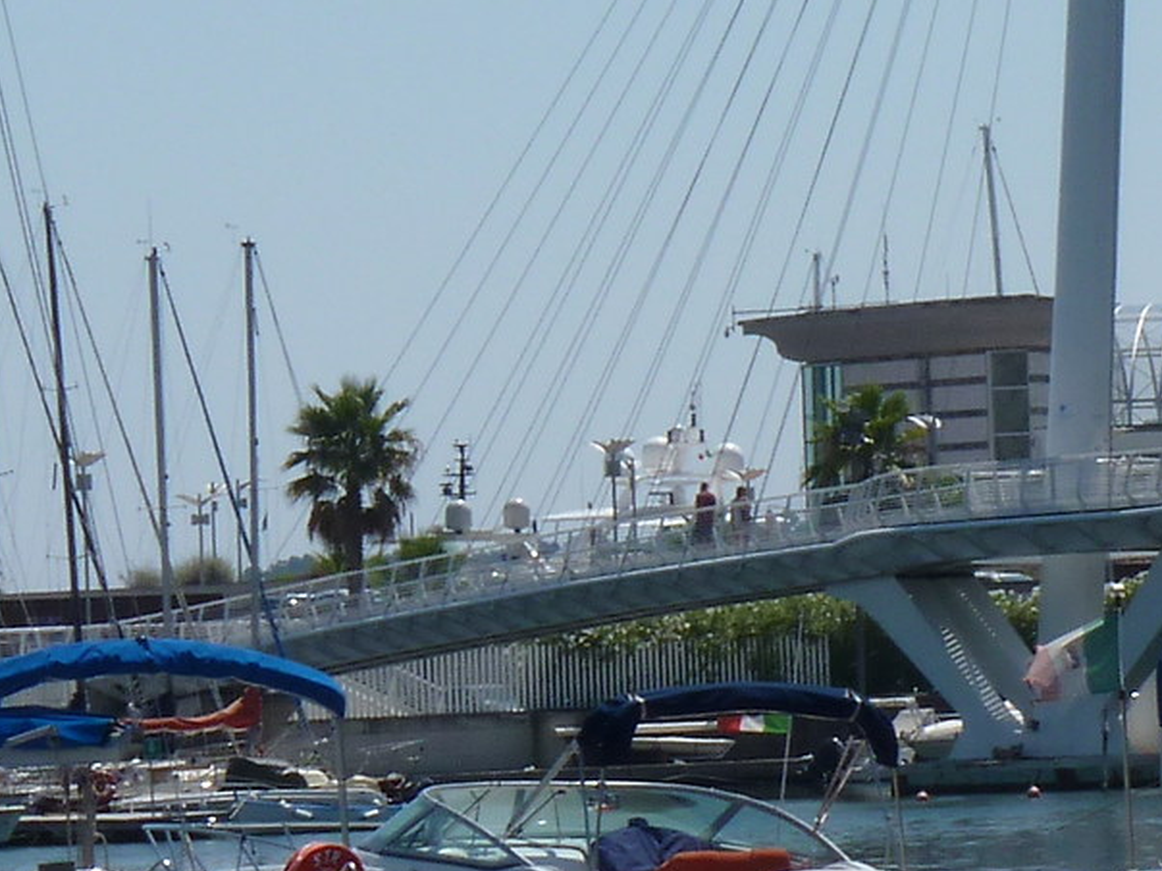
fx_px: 12149
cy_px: 393
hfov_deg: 5.4
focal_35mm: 362
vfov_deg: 4.1
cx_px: 1958
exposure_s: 1/400
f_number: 6.3
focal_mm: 16.1
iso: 80
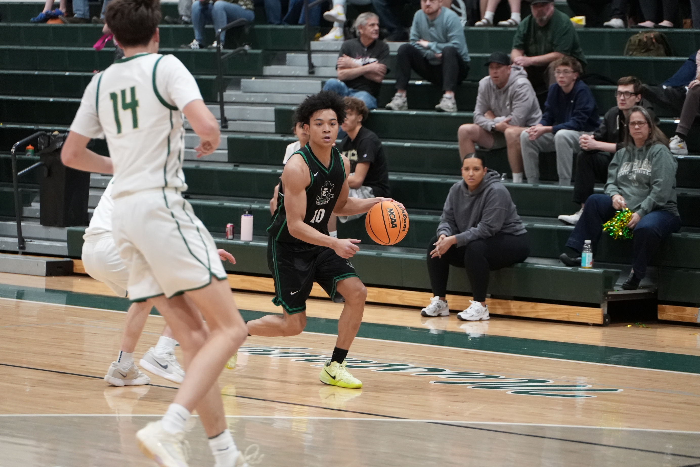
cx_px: 350
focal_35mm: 134
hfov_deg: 15.3
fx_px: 2607
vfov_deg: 10.2
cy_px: 234
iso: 8000
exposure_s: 1/800
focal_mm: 134
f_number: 4
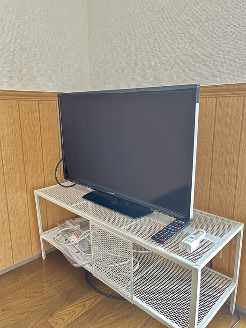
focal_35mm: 26
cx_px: 123
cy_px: 164
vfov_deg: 67.3
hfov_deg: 53.1
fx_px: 246
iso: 1000
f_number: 1.6
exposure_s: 1/15
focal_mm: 5.1
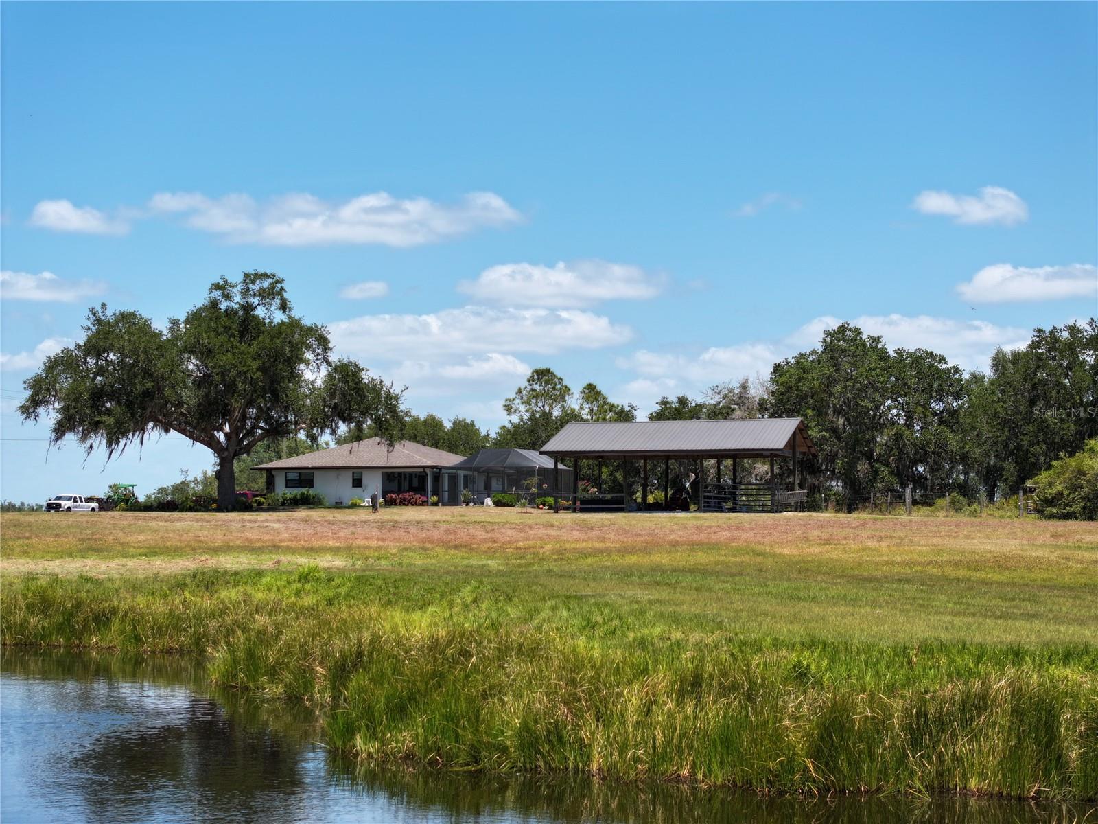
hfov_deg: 27.8
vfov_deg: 21.0
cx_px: 549
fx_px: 2220
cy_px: 412
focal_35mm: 70
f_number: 2.8
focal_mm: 19.35
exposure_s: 1/1000
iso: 100
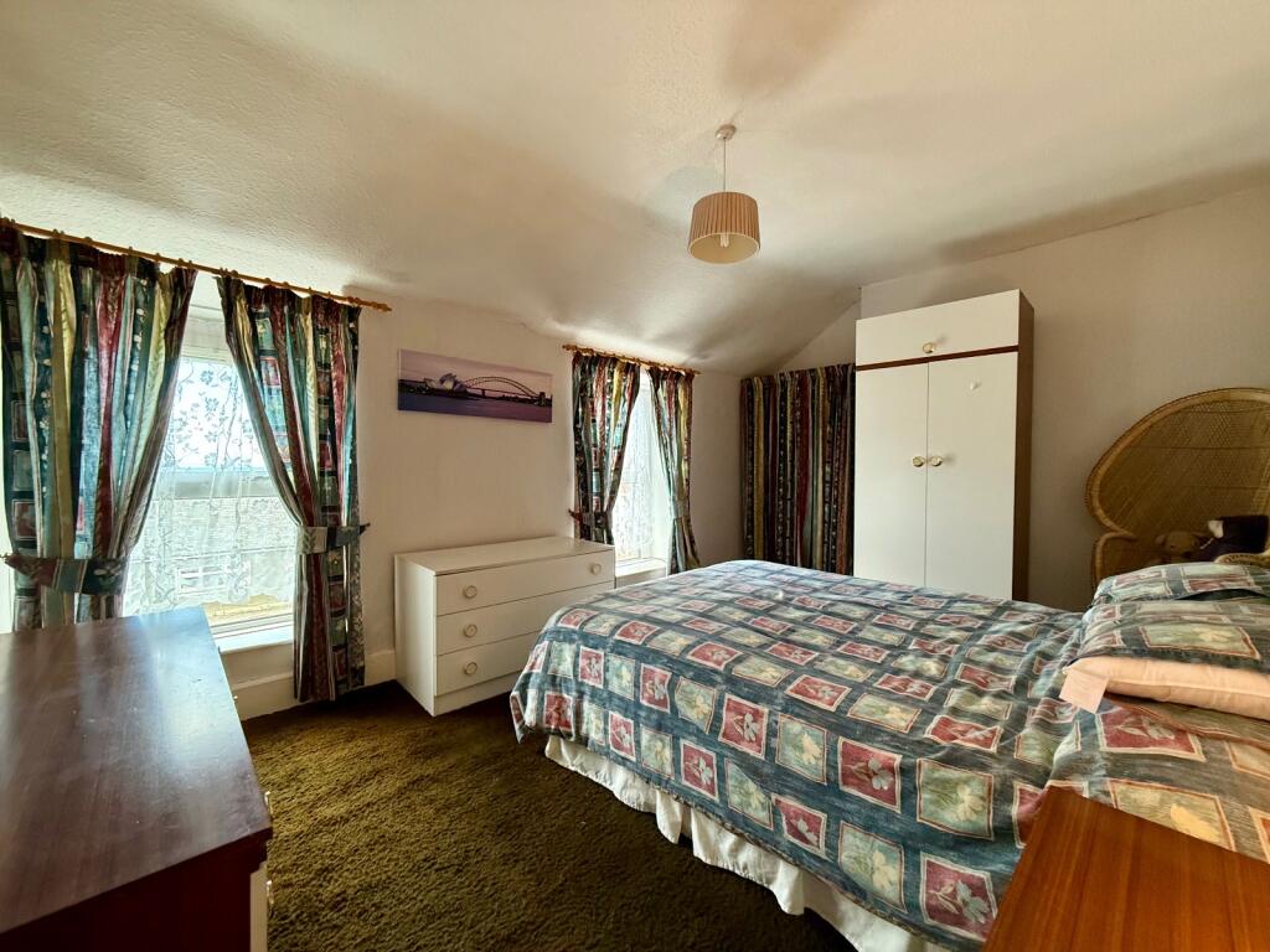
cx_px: 635
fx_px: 514
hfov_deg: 102.1
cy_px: 476
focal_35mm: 14
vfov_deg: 85.7
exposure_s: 1/100
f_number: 2.2
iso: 500
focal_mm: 2.22
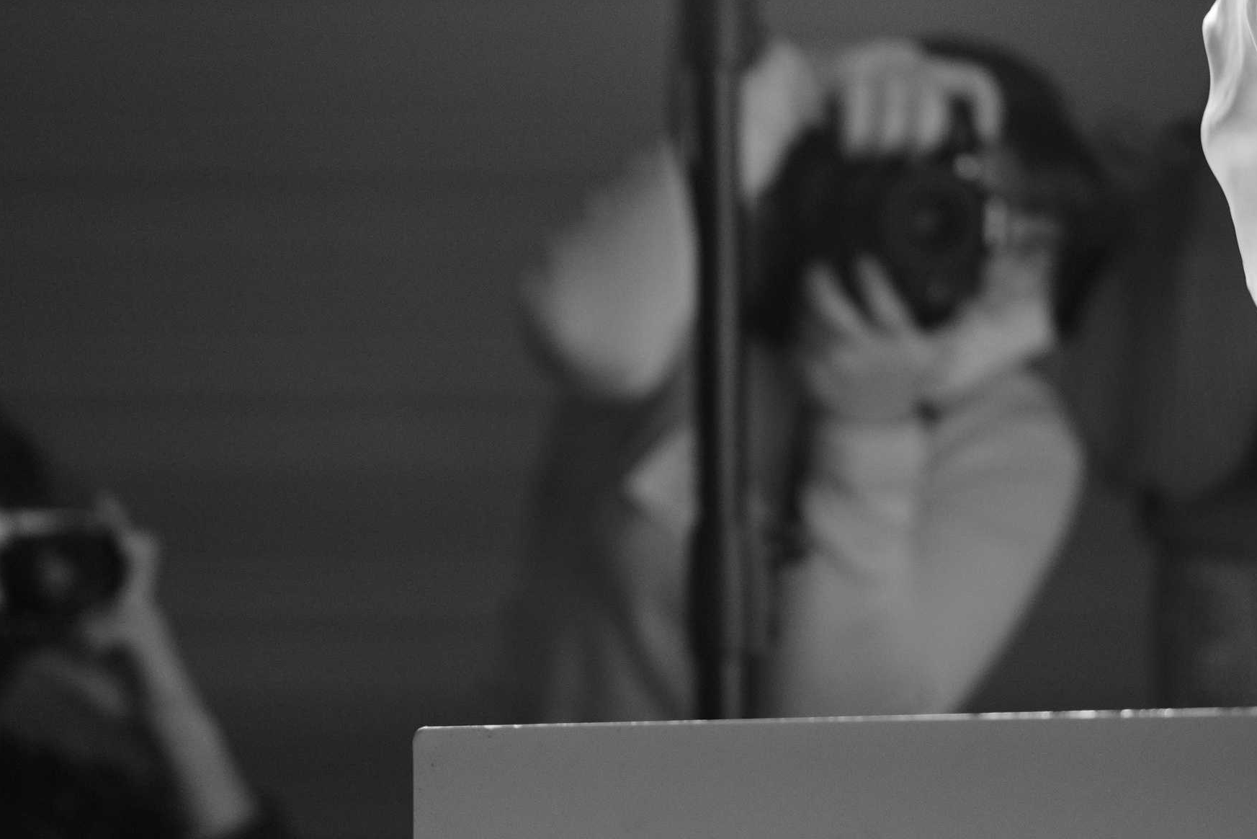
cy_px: 439
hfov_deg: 18.6
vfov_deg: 12.5
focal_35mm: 110
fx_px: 3841
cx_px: 569
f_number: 1.8
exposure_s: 1/800
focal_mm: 50
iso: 800
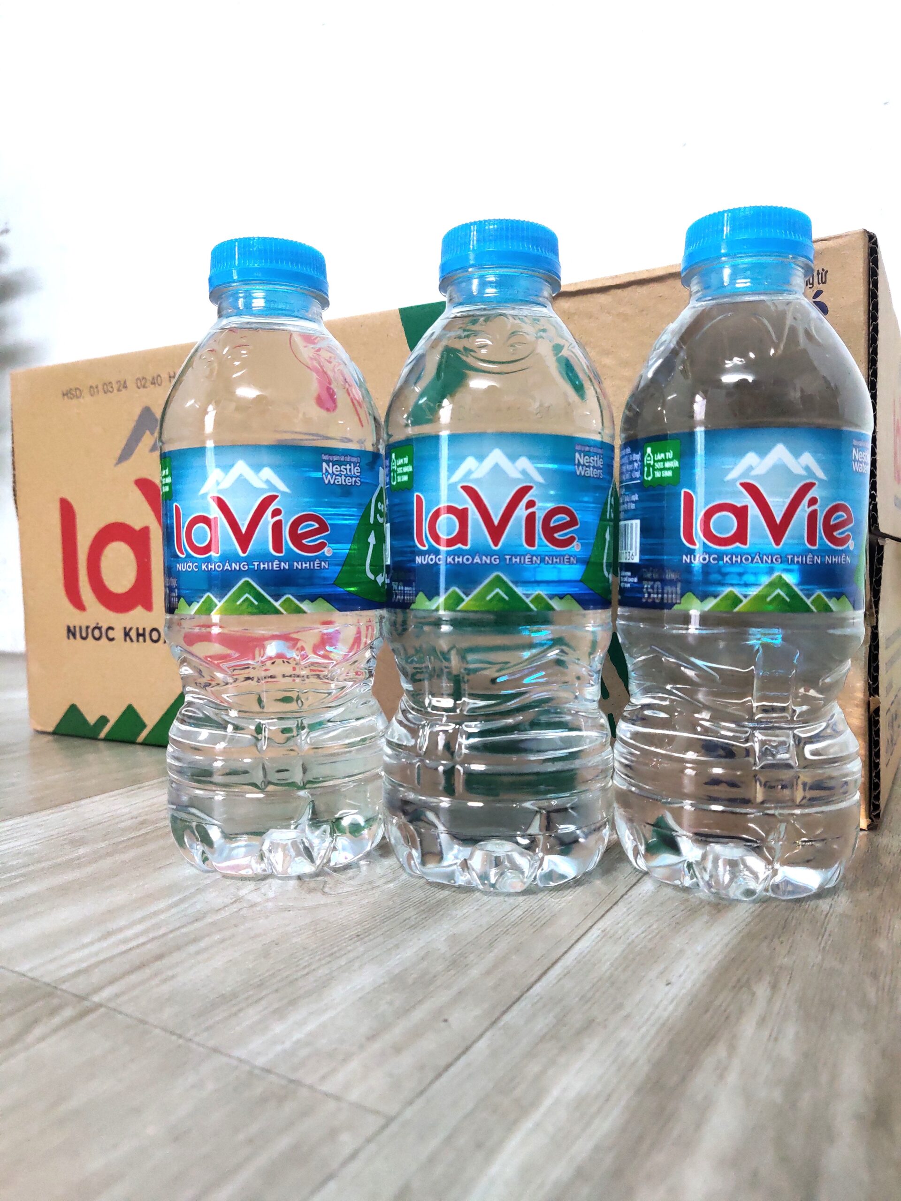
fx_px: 868
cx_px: 450
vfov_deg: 69.4
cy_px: 600
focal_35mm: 25
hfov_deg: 54.9
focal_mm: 4.71
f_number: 1.7
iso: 219
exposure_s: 1/100
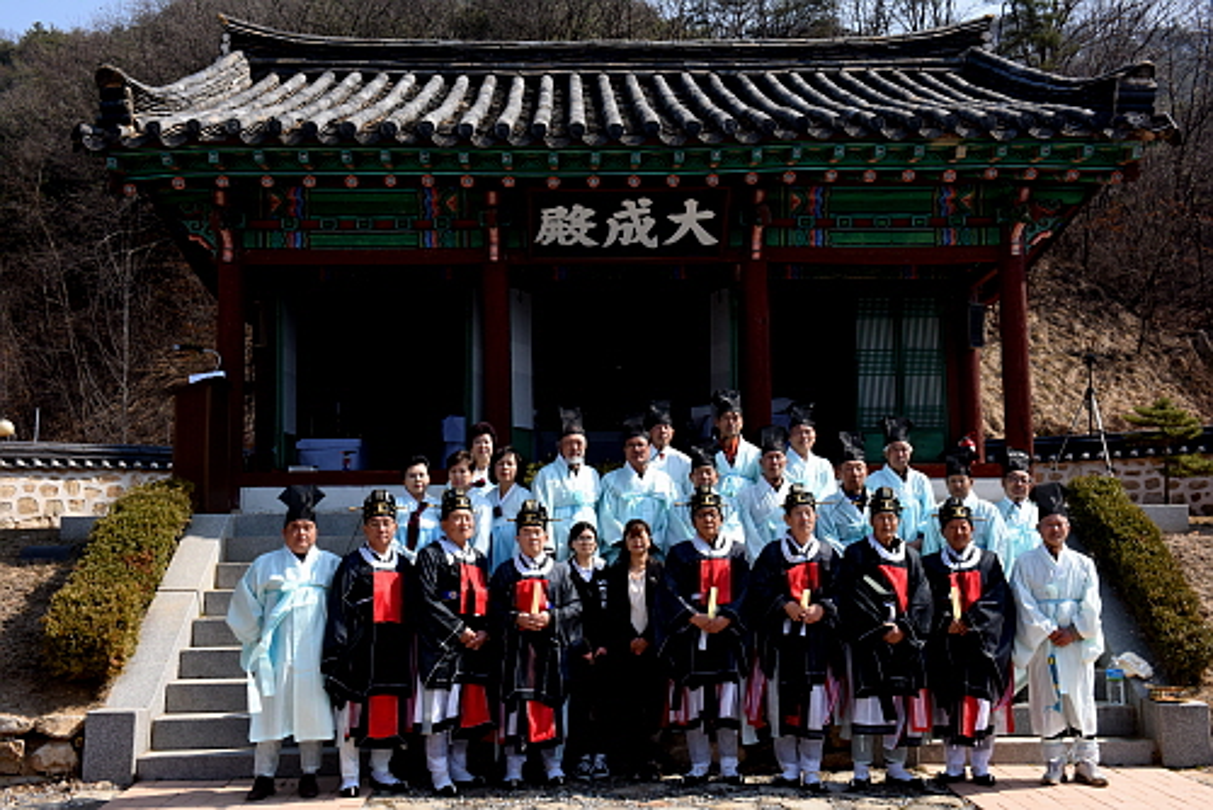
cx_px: 606
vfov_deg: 33.4
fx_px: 1349
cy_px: 405
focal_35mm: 40
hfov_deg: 48.4
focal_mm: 40
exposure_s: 1/200
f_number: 18
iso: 800
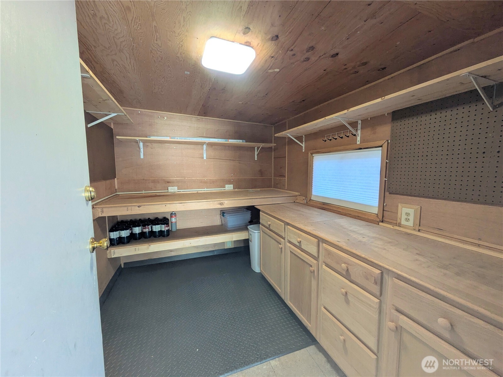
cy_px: 188
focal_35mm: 14
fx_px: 203
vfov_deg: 85.7
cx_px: 252
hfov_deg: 102.1
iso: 111
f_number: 2.2
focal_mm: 1.83
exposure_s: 1/120
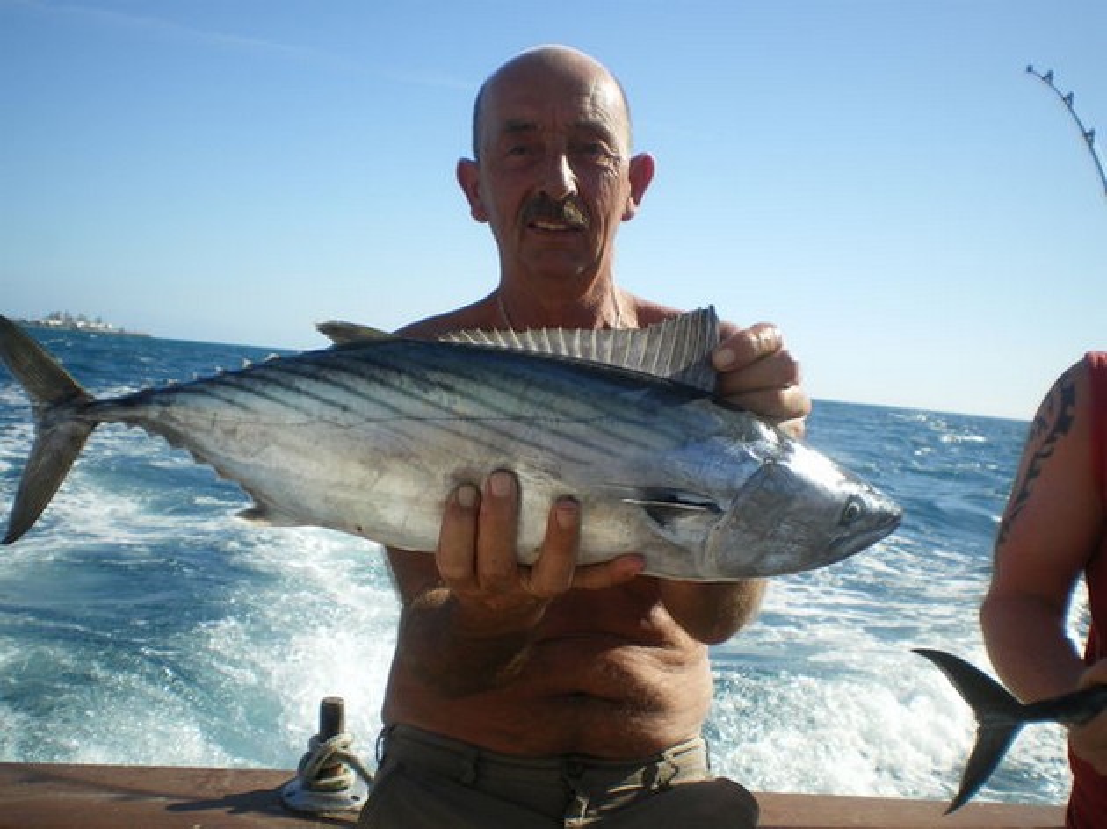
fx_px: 1151
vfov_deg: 39.6
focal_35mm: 36
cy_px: 414
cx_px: 554
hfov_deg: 51.4
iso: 50
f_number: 4.6
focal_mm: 6.3
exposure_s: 1/400
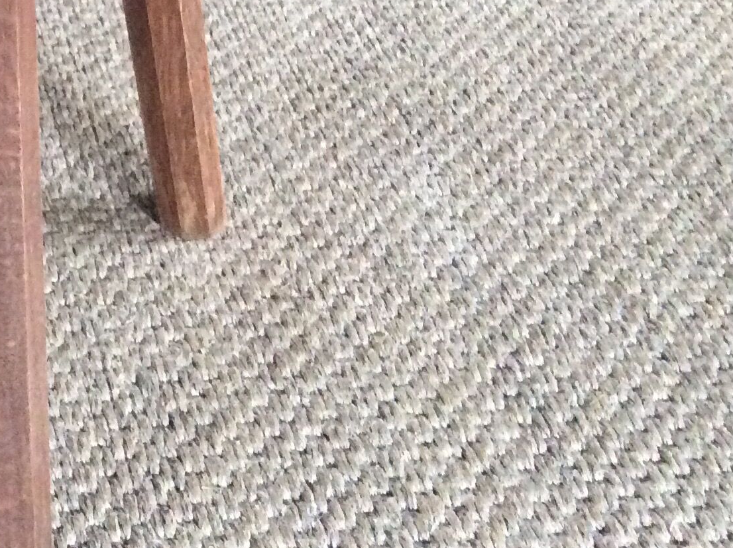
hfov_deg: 24.3
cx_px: -71
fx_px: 1586
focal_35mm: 75
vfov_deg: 19.3
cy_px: 74
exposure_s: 1/17
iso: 400
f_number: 2.4
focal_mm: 3.3
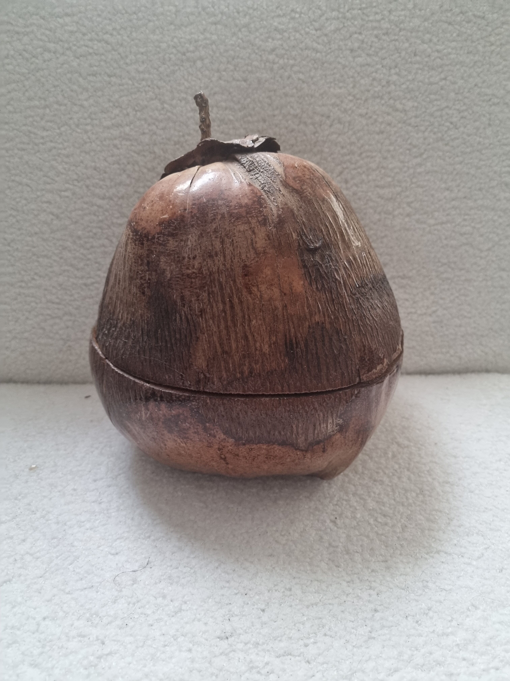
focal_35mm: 26
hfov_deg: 53.1
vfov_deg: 67.3
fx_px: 511
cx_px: 255
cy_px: 340
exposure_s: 1/50
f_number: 1.8
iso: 640
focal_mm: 5.4
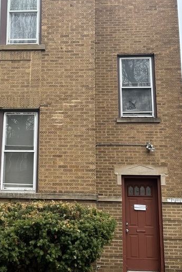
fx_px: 432
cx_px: 36
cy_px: 100
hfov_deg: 23.5
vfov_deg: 34.8
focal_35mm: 57
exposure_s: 1/782
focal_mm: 5.96
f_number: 1.6
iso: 64
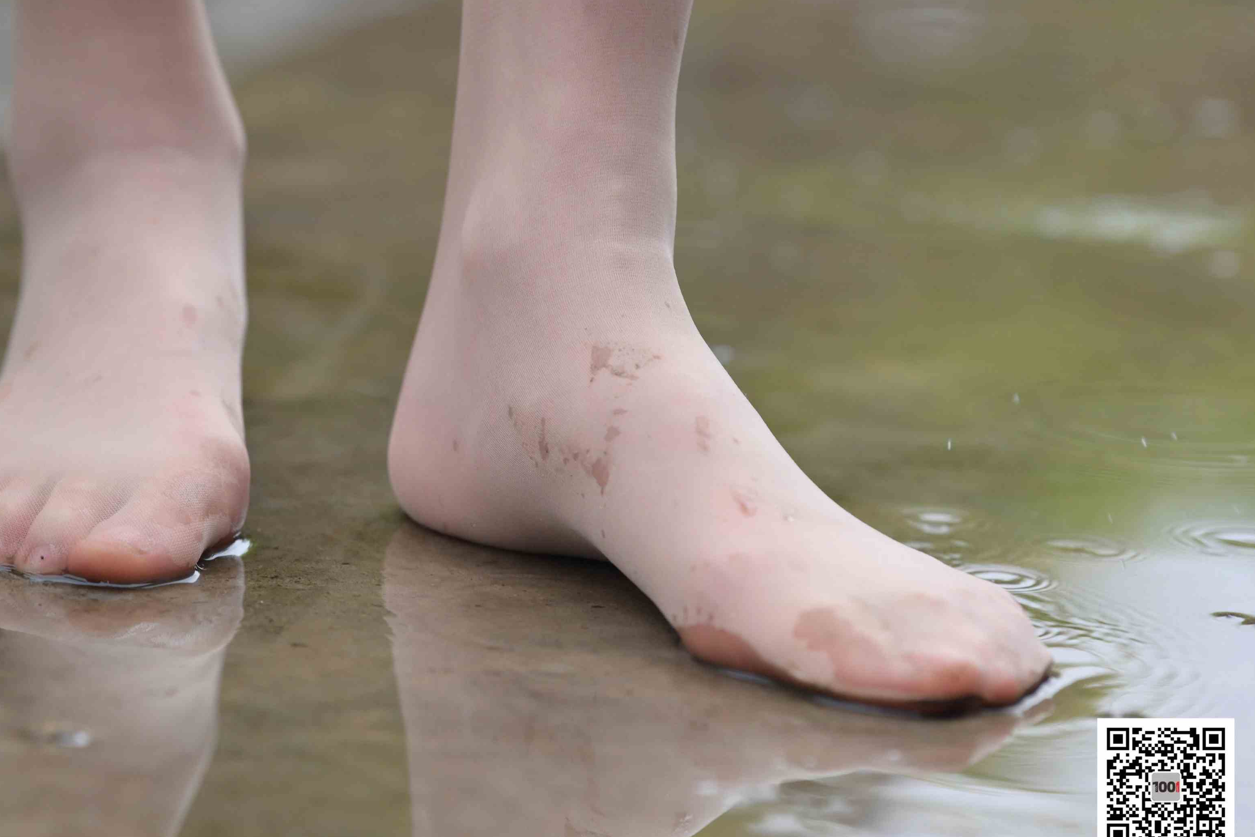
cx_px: 483
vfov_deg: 5.3
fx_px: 8993
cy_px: 356
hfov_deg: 8.0
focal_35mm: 258
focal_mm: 200
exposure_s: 1/250
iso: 640
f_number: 4.5
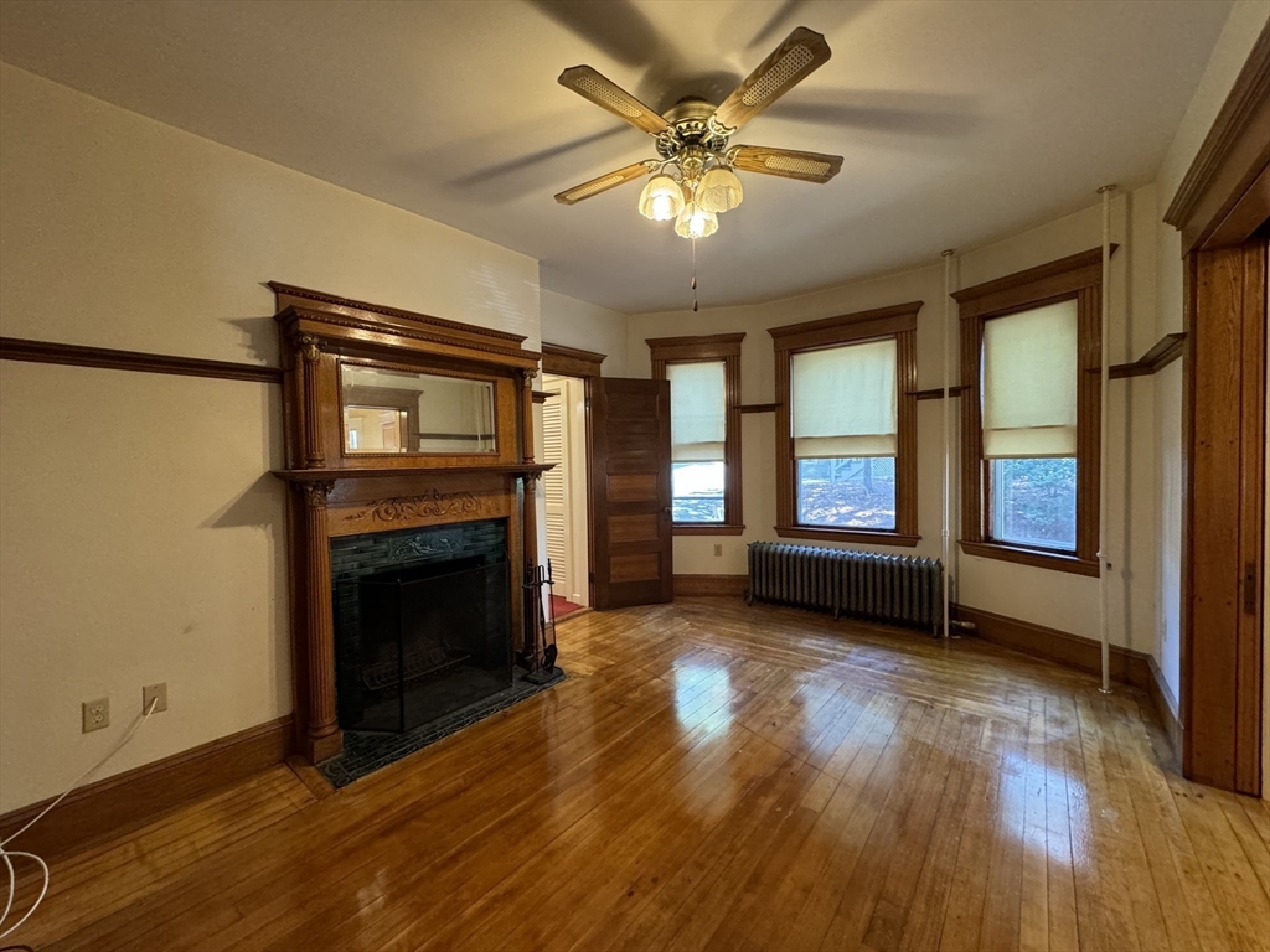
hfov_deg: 102.1
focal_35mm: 14
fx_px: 514
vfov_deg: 85.7
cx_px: 635
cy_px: 476
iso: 500
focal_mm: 2.22
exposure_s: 1/60
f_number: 2.2
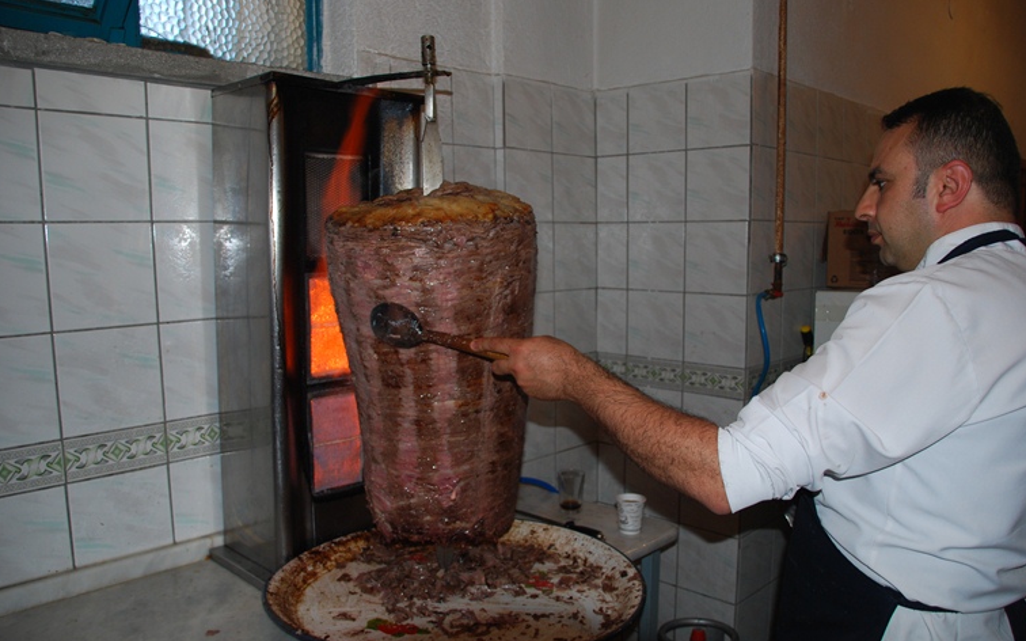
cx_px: 517
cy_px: 341
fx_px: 783
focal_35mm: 28
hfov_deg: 66.5
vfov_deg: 44.5
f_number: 3.5
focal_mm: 18
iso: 200
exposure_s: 1/60
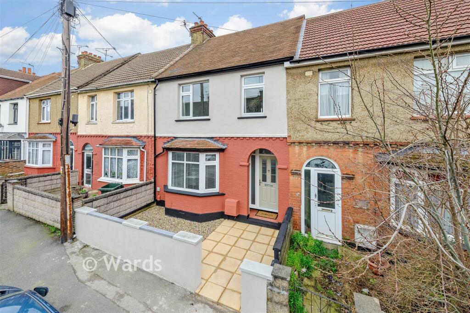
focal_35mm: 14
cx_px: 235
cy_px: 156
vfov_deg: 81.2
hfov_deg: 104.2
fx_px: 183
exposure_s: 1/320
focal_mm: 14
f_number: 8
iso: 400
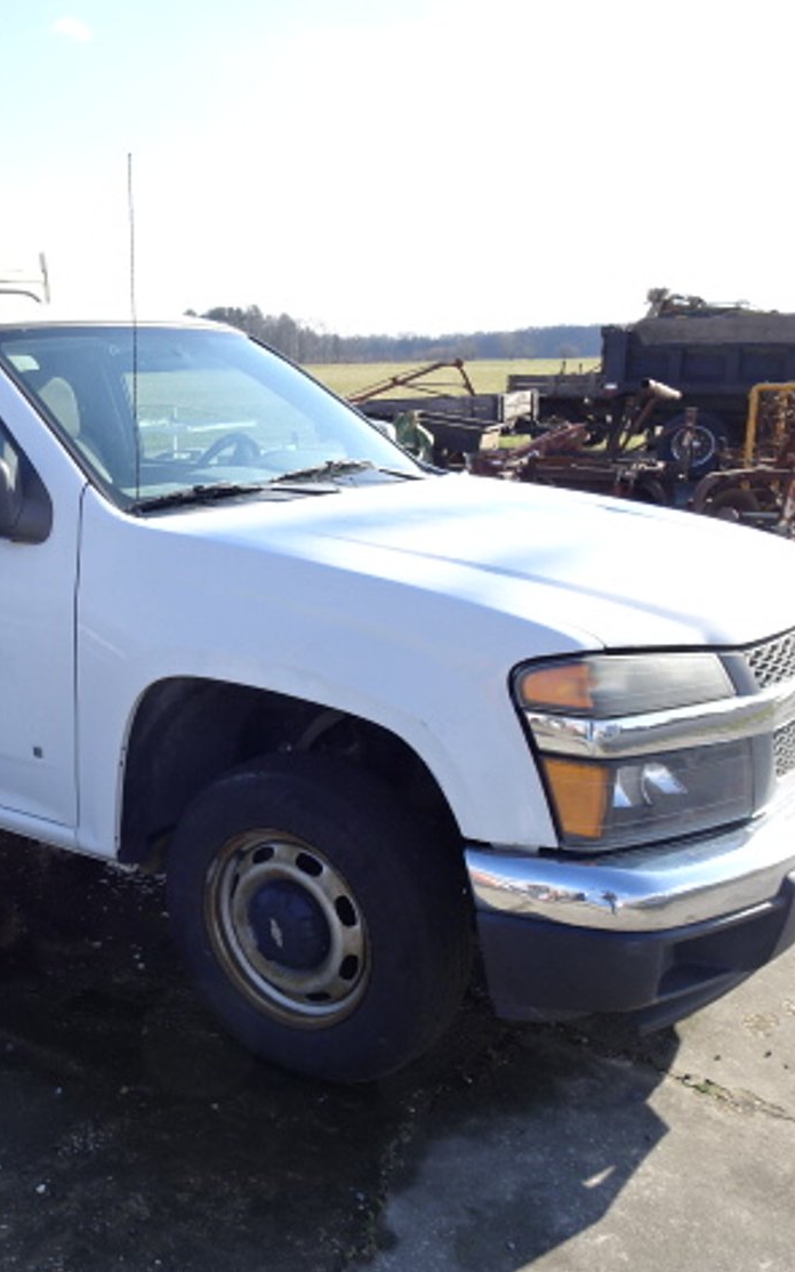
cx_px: 90
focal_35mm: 36
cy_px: 639
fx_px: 1248
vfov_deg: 54.0
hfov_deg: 33.6
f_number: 3.5
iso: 80
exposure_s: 1/400
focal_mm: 4.25
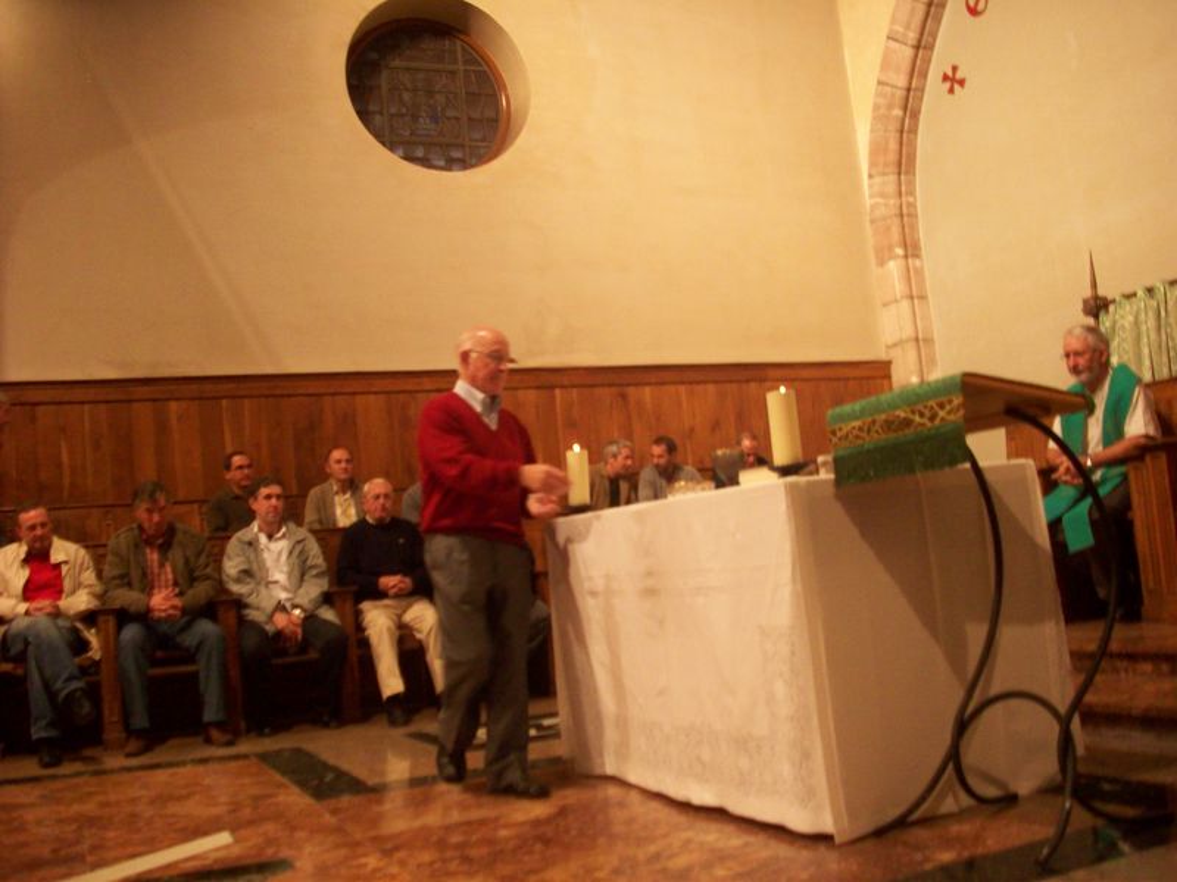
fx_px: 1258
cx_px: 588
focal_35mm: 37
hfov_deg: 50.1
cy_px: 441
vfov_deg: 38.7
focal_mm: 6.2
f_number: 2.8
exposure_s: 1/19.8
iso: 160
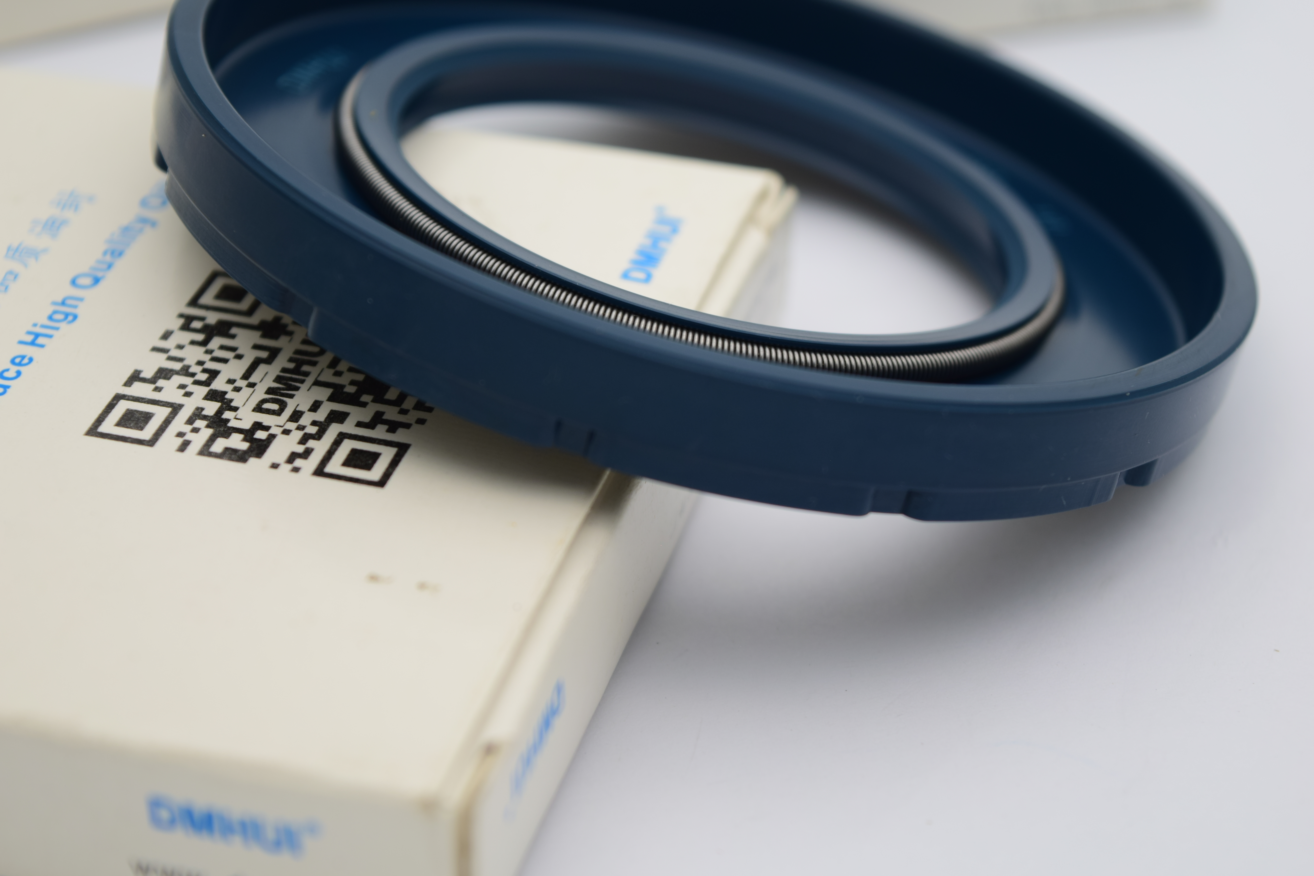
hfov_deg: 24.6
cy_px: 438
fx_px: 3011
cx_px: 657
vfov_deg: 16.6
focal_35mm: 82
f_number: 5.6
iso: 100
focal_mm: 55
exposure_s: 1/13
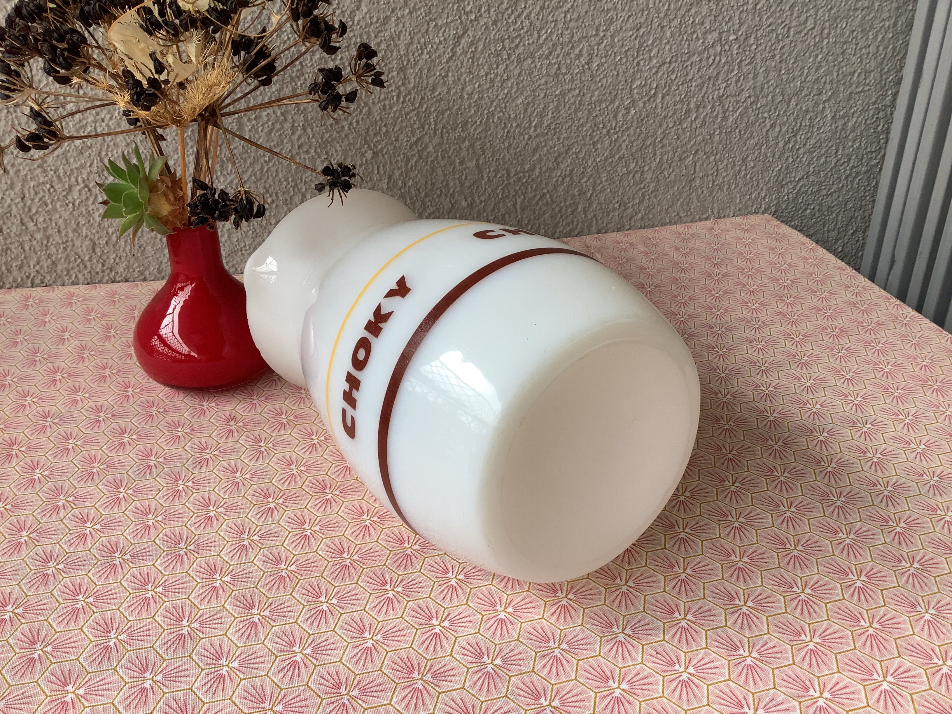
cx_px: 476
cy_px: 357
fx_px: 853
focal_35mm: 31
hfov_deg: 58.4
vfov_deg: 45.4
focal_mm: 3.3
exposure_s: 1/125
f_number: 2.4
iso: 25
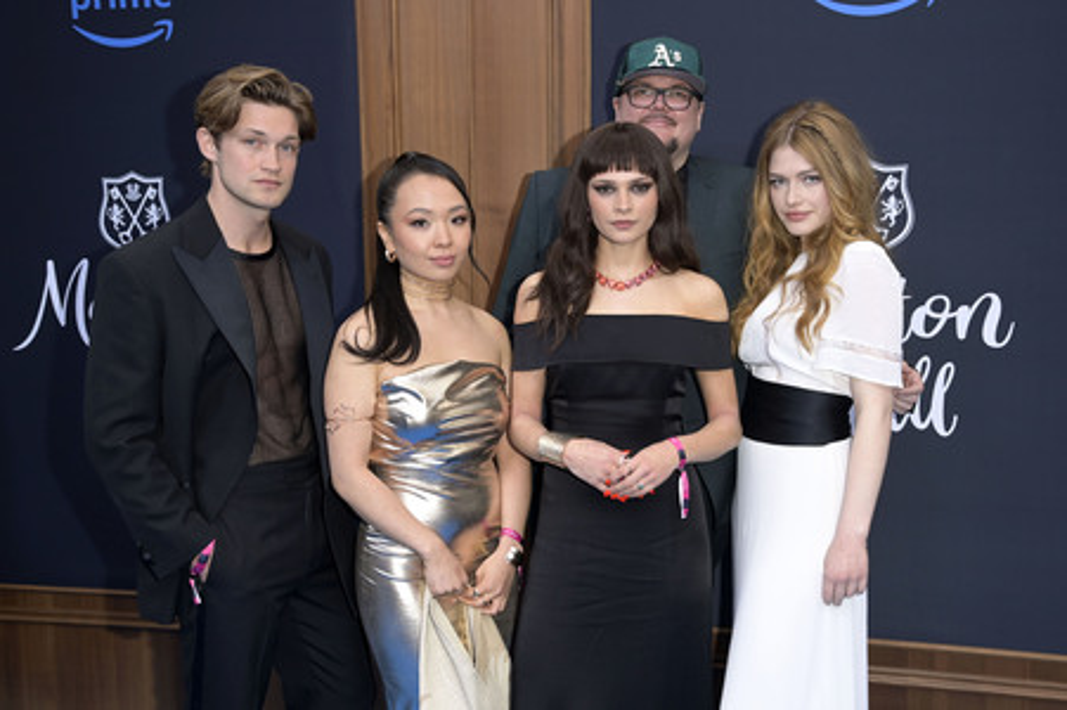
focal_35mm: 38
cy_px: 355
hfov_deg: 50.7
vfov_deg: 35.0
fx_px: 1125
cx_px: 534
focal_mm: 38
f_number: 5.6
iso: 500
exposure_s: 1/250
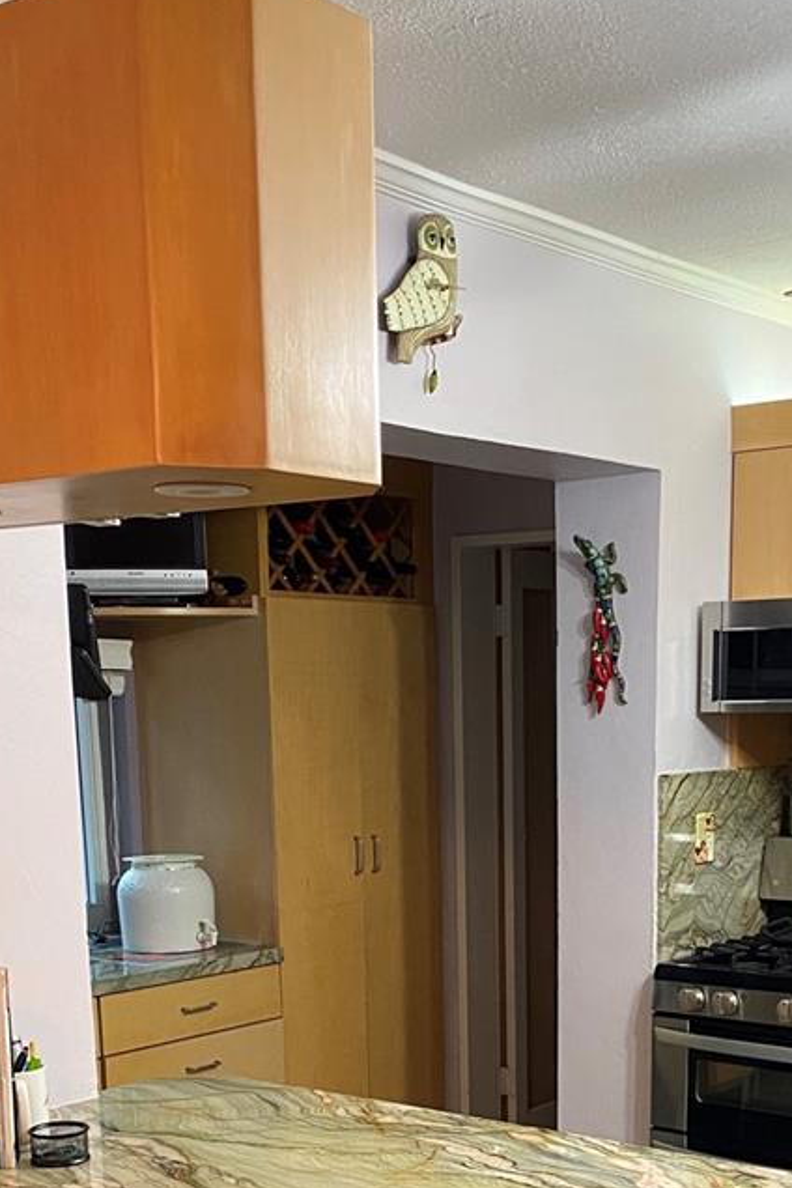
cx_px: 527
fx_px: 1683
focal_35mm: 51
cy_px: 1035
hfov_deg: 26.3
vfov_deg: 36.8
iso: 250
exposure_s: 1/60
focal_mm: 4.25
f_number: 1.8
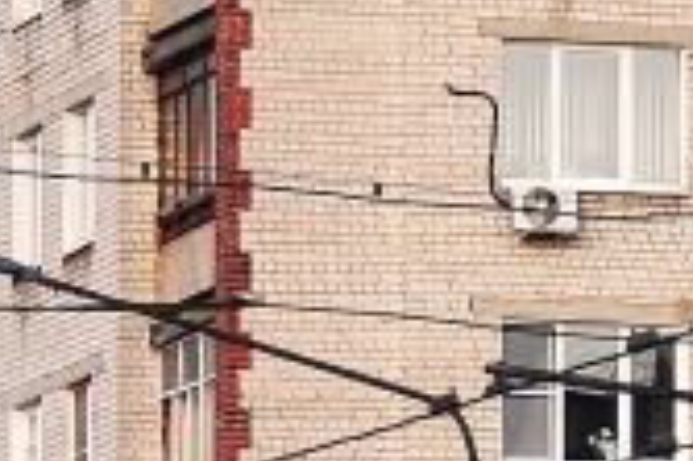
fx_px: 13712
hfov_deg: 2.9
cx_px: 481
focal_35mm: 713
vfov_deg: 1.9
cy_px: 1298
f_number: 5.6
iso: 100
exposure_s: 1/320
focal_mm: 66
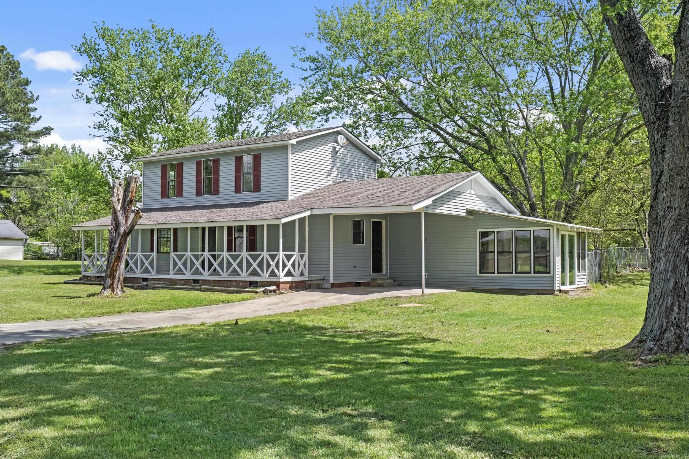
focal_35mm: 36
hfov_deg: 53.1
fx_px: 689
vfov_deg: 36.9
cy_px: 230
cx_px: 344
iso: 250
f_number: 8
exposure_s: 1/500
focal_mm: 24.2
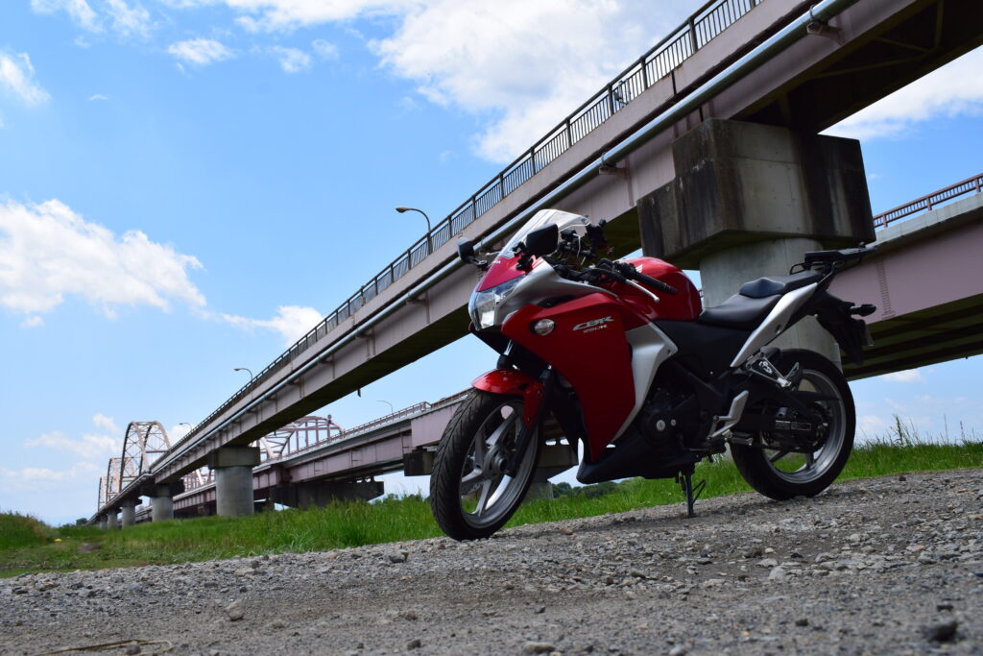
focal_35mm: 33
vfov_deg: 40.0
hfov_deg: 57.2
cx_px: 492
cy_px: 328
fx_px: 901
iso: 280
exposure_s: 1/500
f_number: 11
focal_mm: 22
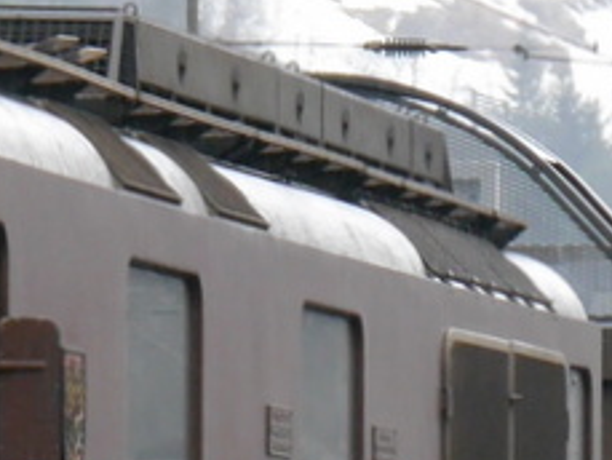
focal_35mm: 404
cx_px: -470
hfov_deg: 4.8
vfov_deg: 3.7
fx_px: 7146
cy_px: 555
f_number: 5.6
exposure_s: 1/80
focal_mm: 42
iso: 400
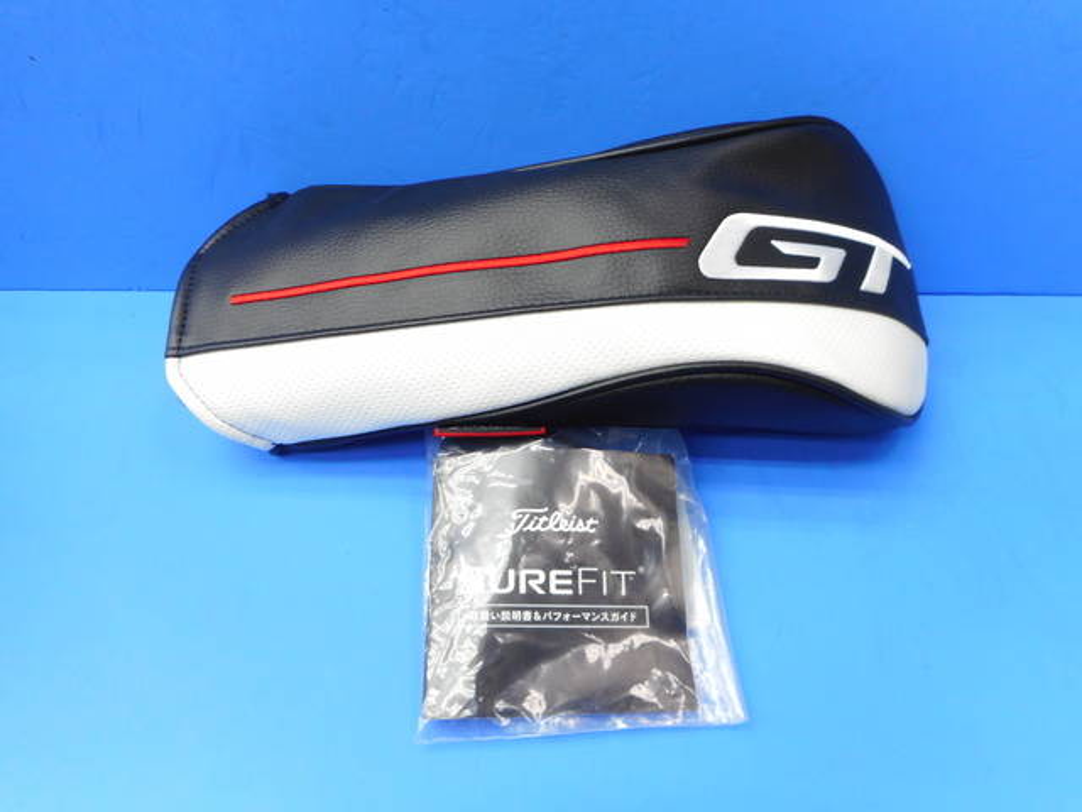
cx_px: 541
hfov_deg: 69.4
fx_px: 781
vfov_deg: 54.9
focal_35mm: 25
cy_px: 406
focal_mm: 4.5
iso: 160
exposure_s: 1/30
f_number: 3.7
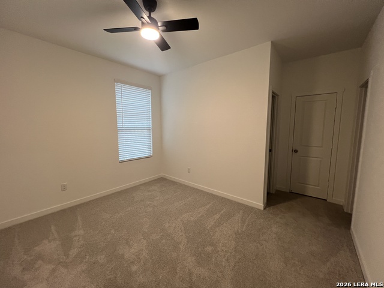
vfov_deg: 89.9
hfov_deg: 106.2
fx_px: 144
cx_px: 192
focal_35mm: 13
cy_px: 144
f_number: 1.8
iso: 125
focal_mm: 1.57
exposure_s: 1/60
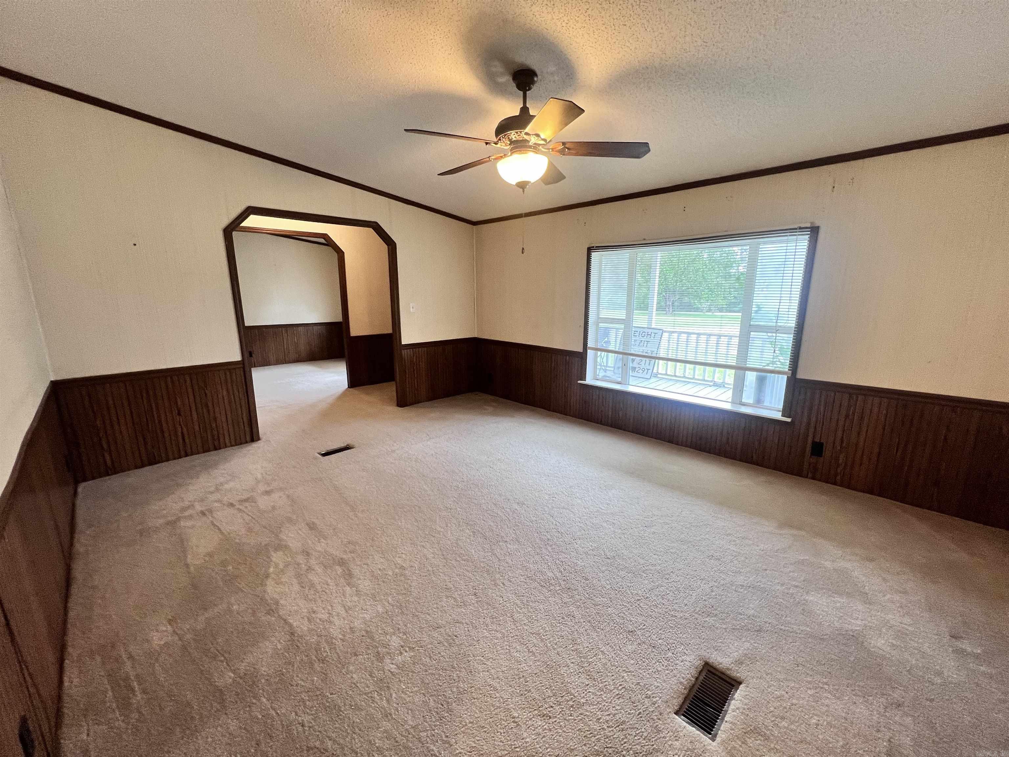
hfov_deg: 106.2
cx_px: 504
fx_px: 379
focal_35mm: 13
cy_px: 378
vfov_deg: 89.9
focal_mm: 1.57
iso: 160
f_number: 1.8
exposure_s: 1/60
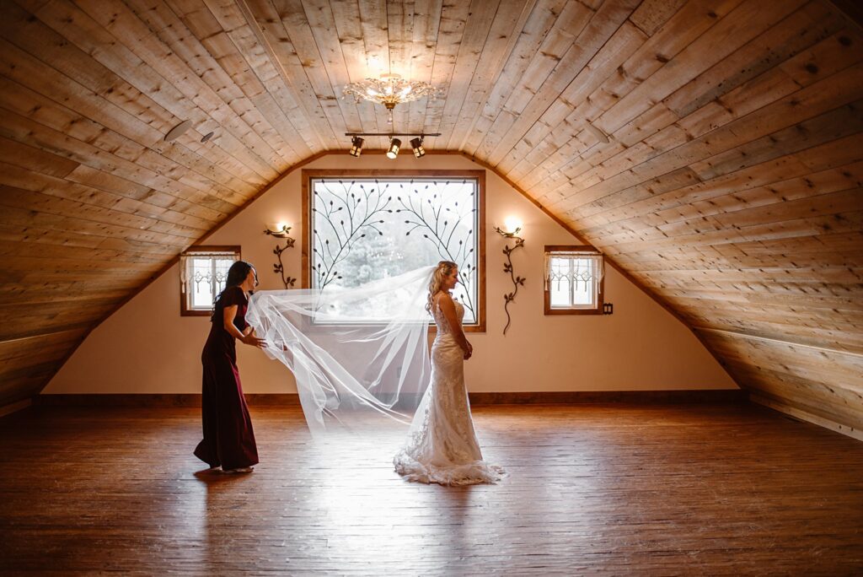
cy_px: 288
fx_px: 839
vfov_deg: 37.9
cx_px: 432
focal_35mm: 35
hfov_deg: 54.4
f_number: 2
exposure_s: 1/250
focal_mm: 35
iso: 640
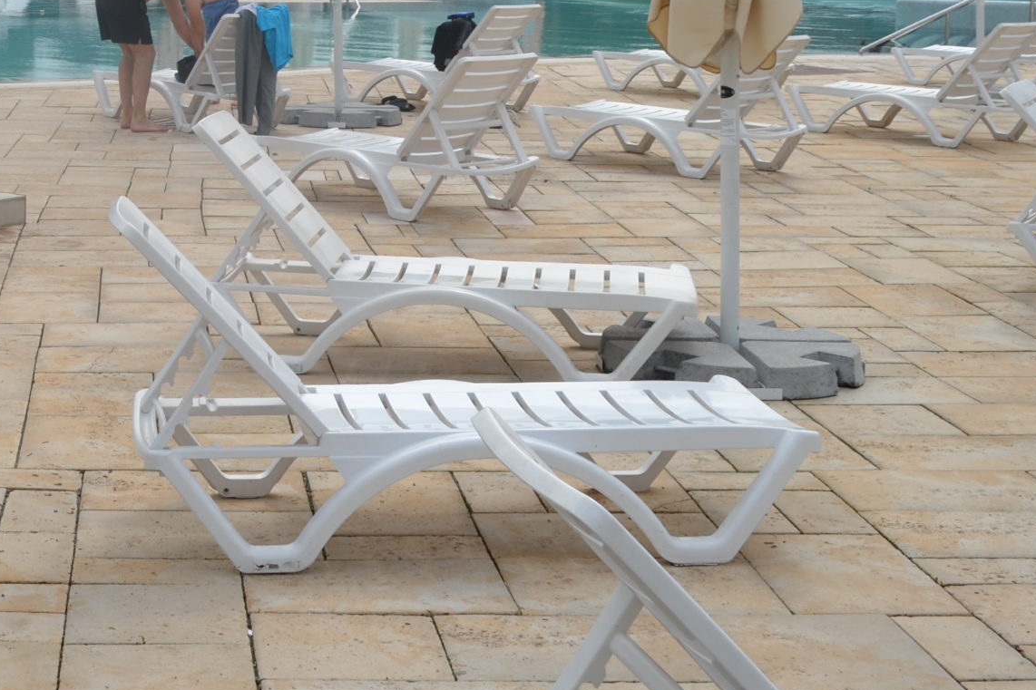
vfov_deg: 17.9
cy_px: -18
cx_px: 60
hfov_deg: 26.2
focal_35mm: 74
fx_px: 2129
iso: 100
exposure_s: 1/320
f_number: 9
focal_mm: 22
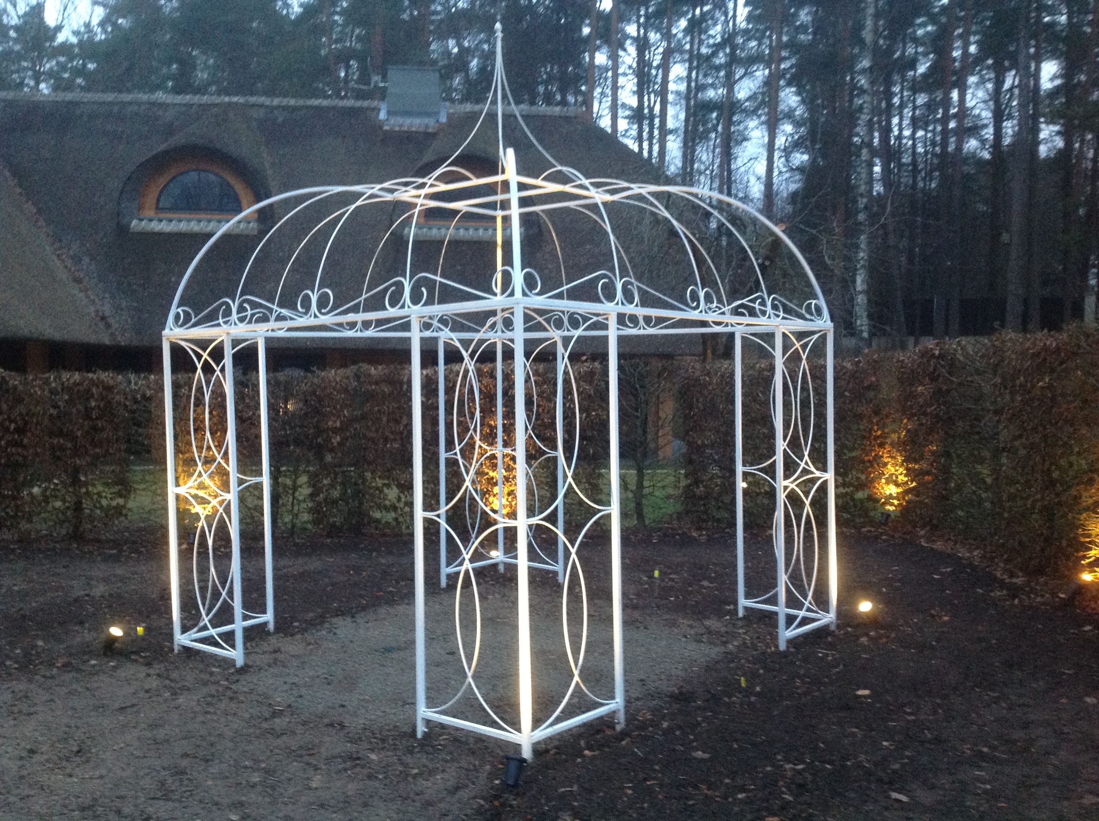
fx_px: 1110
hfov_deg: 52.7
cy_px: 410
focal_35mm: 35
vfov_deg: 40.6
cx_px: 550
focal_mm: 4.28
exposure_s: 1/15
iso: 320
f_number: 2.4
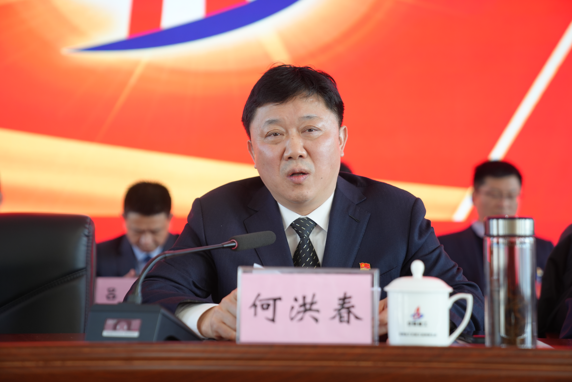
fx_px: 1112
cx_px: 286
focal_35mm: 70
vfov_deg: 19.5
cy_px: 191
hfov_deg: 28.8
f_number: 2.8
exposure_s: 1/100
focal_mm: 70
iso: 320
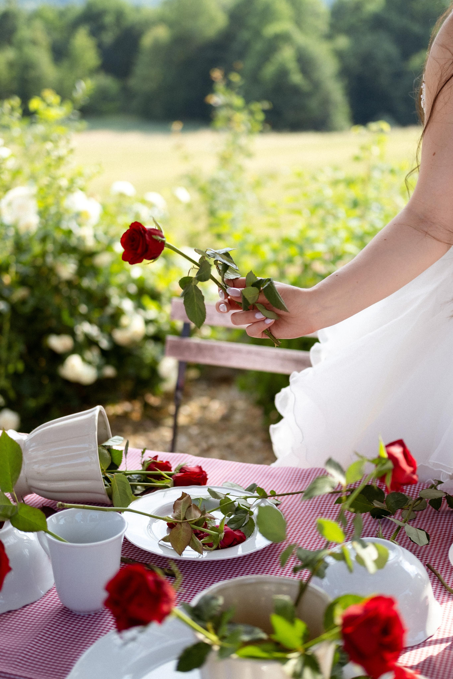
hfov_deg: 25.5
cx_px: 226
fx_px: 1000
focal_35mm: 53
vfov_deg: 37.5
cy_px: 340
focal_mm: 35
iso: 160
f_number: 2
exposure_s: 1/1700
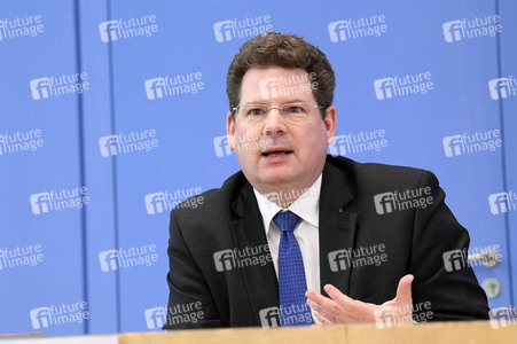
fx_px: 1665
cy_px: 172
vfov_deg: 11.8
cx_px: 258
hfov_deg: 17.7
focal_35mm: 116
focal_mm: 116
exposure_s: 1/400
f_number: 6.3
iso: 3200
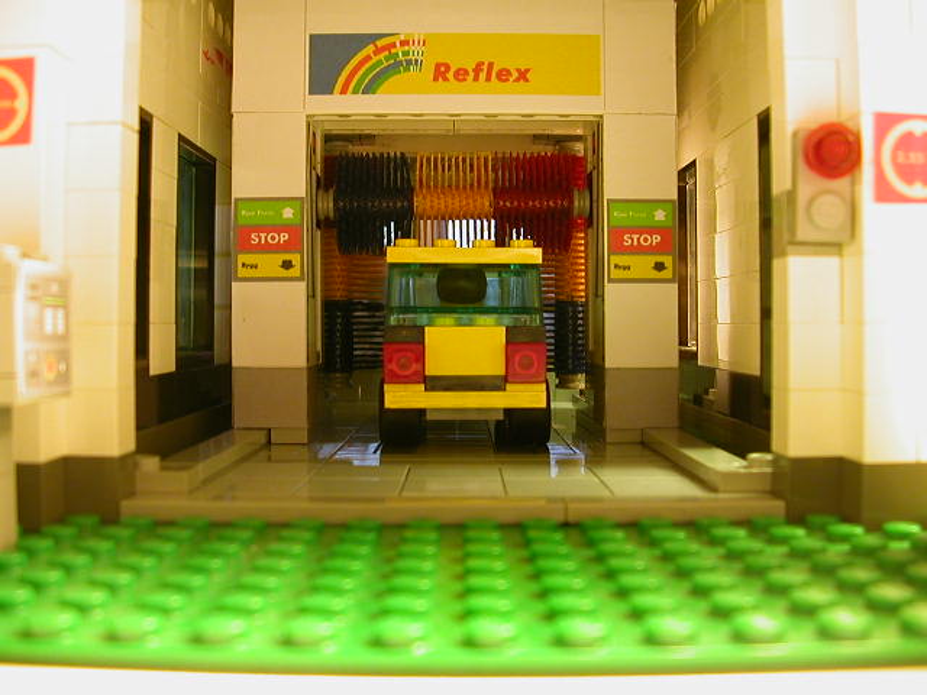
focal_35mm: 37
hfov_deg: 50.1
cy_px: 348
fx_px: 991
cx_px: 464
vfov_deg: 38.7
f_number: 2.7
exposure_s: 1/3.8
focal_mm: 5.6
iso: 104
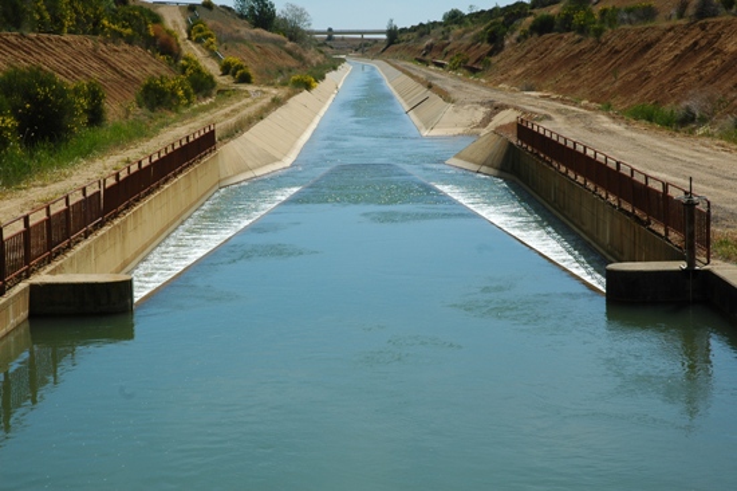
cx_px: 368
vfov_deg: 16.5
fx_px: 1688
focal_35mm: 82
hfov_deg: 24.6
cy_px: 246
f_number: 11
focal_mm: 55
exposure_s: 1/400
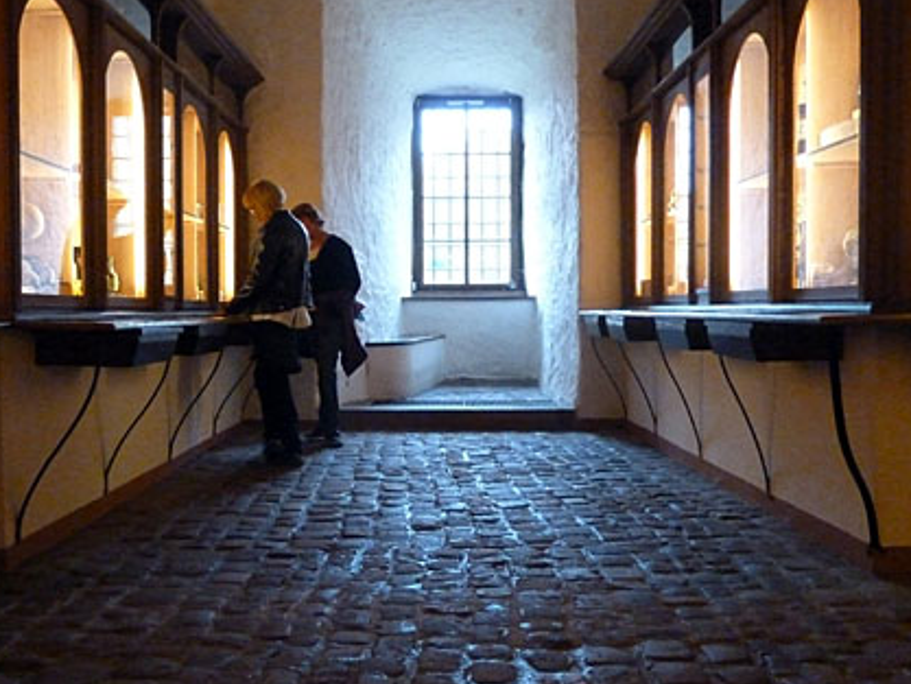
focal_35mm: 36
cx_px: 380
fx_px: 948
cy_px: 345
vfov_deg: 39.7
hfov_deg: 51.1
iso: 800
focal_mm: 4.1
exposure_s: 1/50
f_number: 3.3
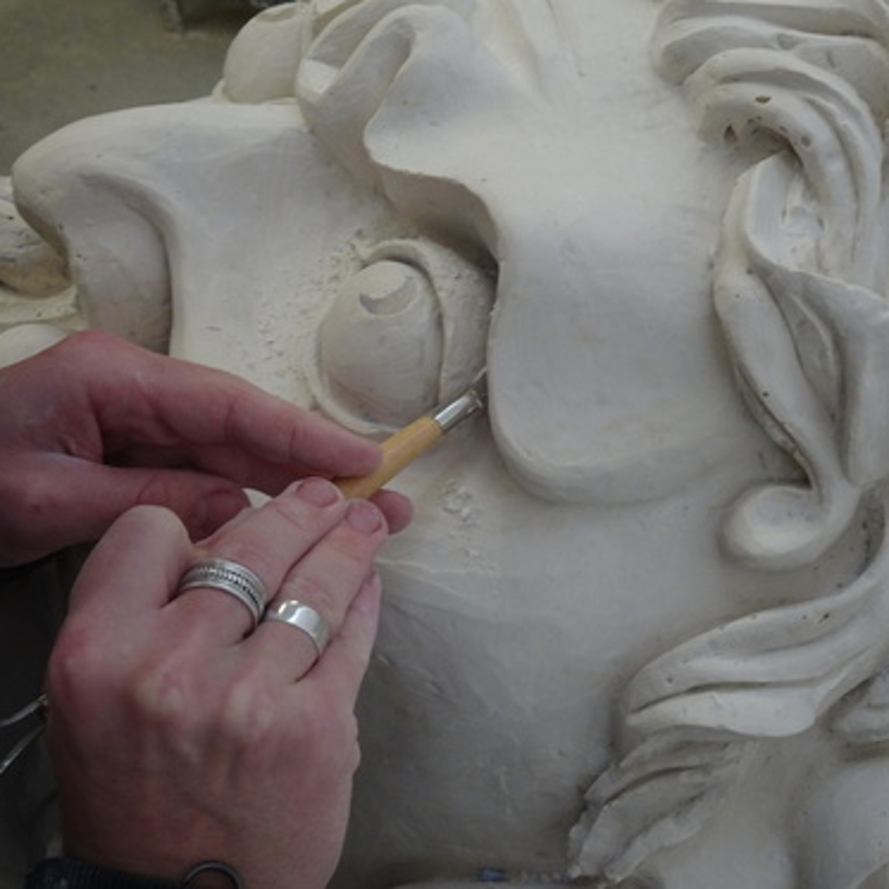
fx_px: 1860
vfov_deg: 26.9
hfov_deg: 26.8
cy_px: 444
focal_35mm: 64
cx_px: 548
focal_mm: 9.18
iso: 200
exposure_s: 1/60
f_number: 4.5
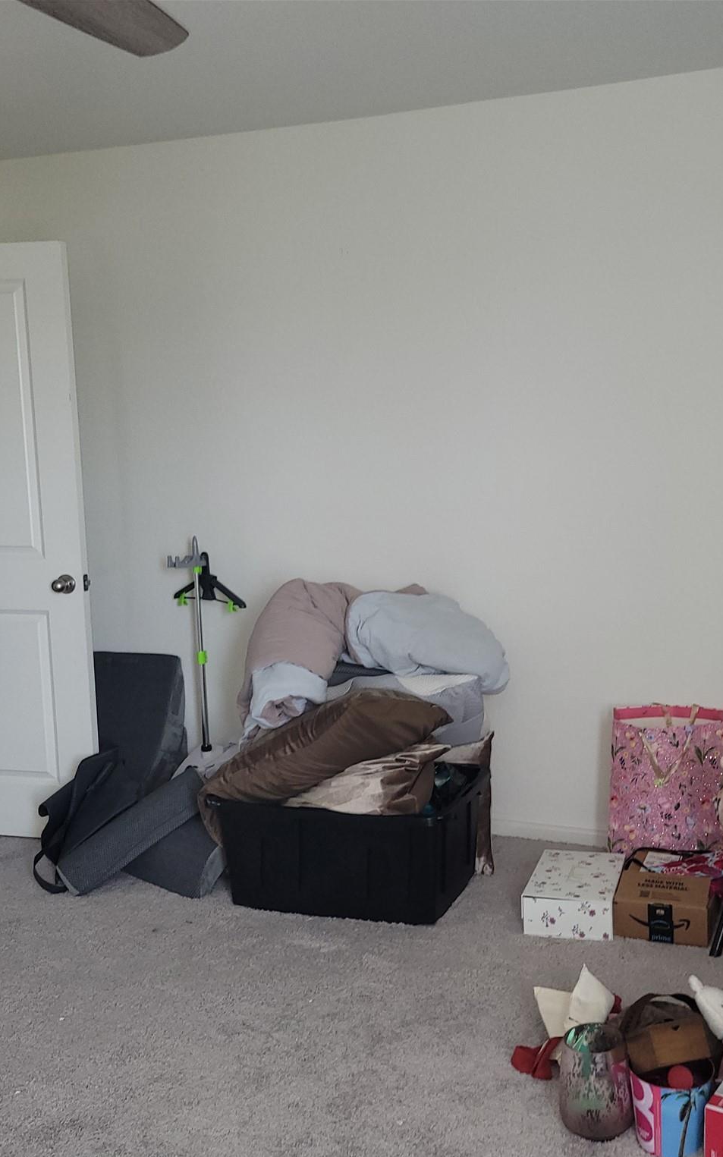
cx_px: 508
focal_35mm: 37
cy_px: 582
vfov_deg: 52.8
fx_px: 1167
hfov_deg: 34.0
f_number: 1.8
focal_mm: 5.4
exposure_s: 1/24
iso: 125
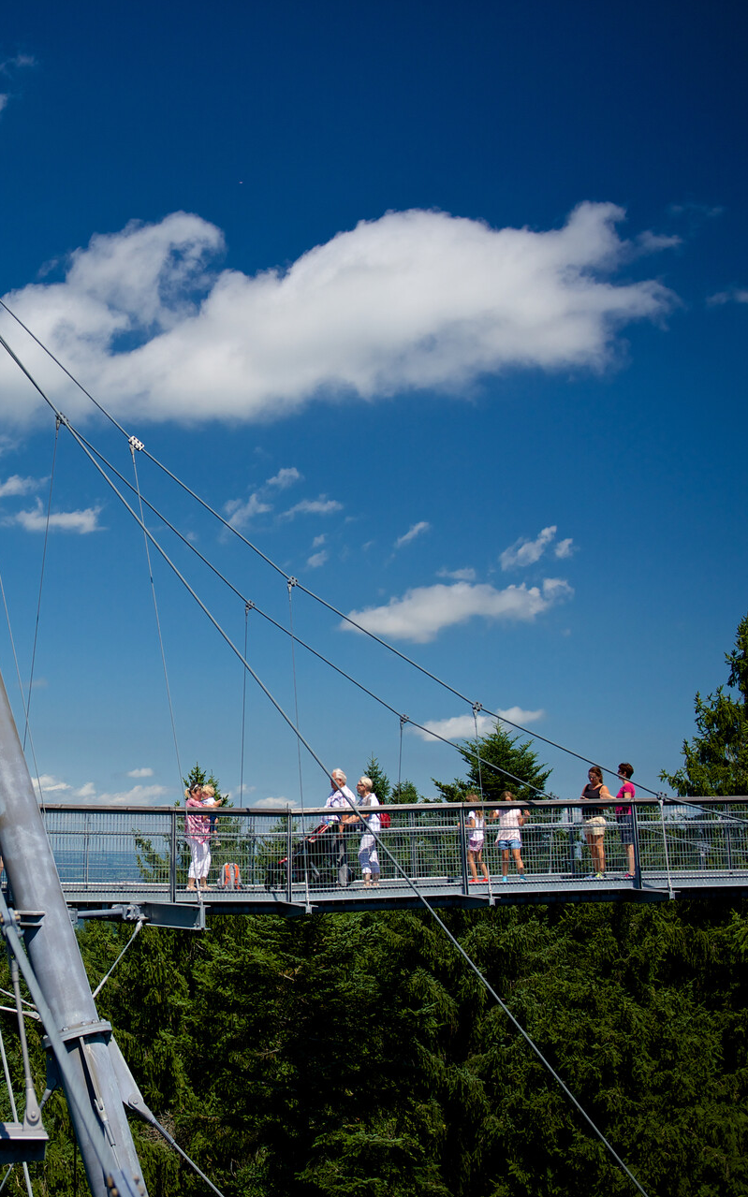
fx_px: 1599
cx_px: 27
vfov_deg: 41.1
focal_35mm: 49
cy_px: 598
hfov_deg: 25.2
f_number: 3.2
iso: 200
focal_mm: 32
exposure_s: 1/2500
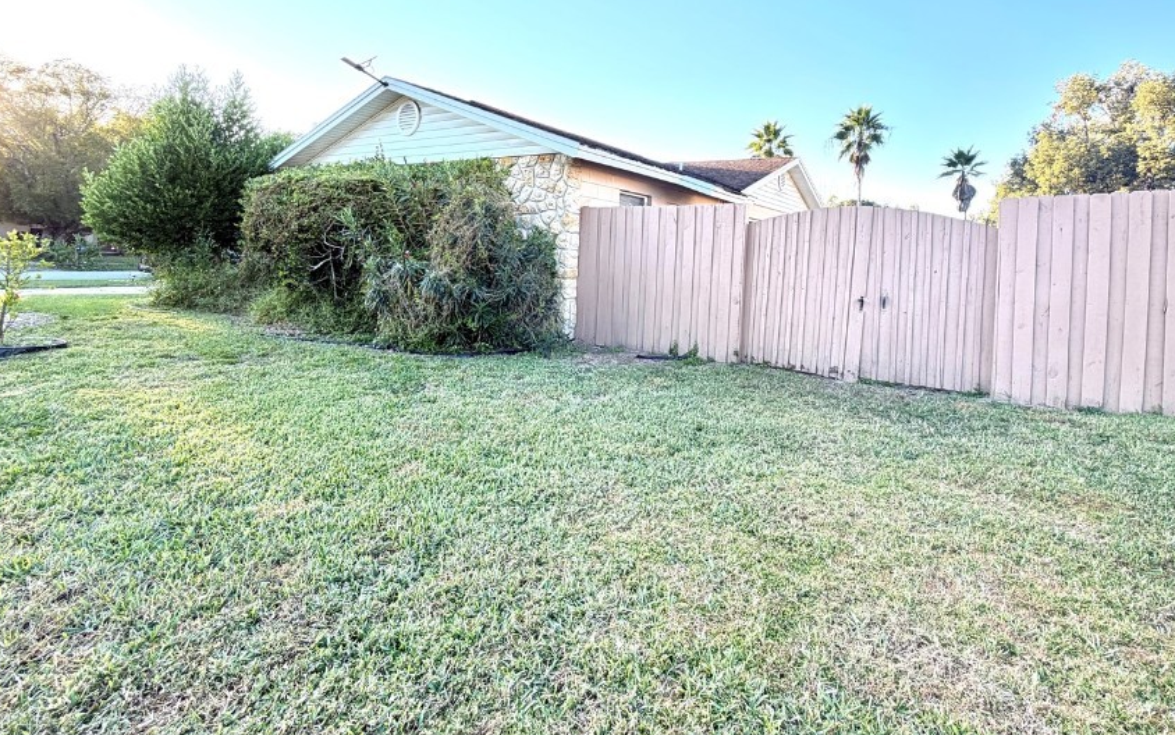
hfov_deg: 90.9
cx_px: 628
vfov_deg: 63.8
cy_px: 263
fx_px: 577
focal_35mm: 18
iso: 64
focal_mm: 2.22
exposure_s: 1/121
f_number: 2.2
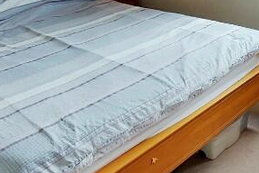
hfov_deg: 39.4
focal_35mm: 48
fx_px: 345
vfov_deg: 27.5
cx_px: 210
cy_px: 34
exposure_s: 1/50
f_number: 2.2
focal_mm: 1.74
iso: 64
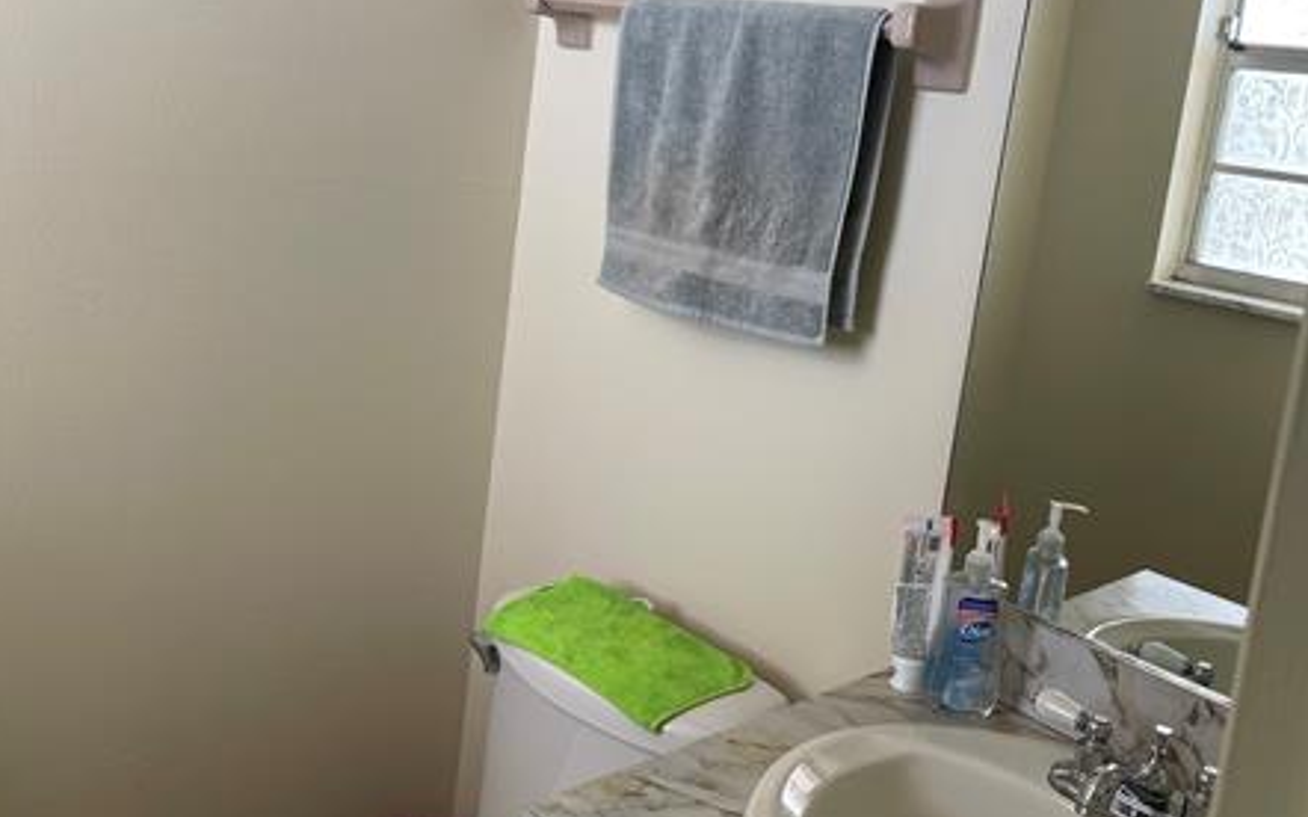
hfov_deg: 54.0
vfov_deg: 34.9
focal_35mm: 36
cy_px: 258
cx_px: 651
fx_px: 1283
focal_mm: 5.1
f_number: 1.6
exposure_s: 1/121
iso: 50
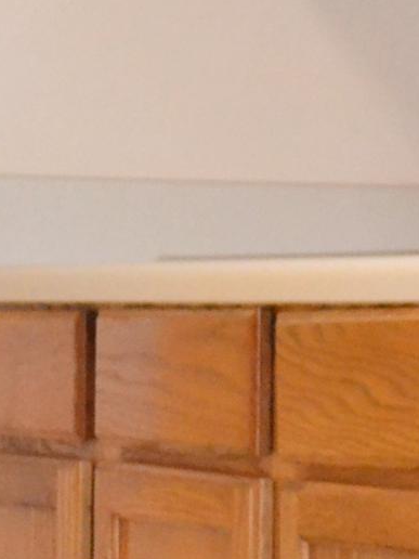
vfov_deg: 9.1
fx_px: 3518
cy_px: 145
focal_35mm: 218
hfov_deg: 6.4
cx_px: 1076
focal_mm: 26
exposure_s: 1/60
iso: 2800
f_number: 4.2
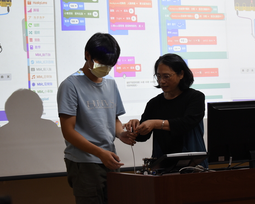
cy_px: 97
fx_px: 737
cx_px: 151
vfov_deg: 15.8
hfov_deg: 19.6
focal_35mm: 98
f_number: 5.6
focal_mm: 55
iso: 800
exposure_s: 1/125
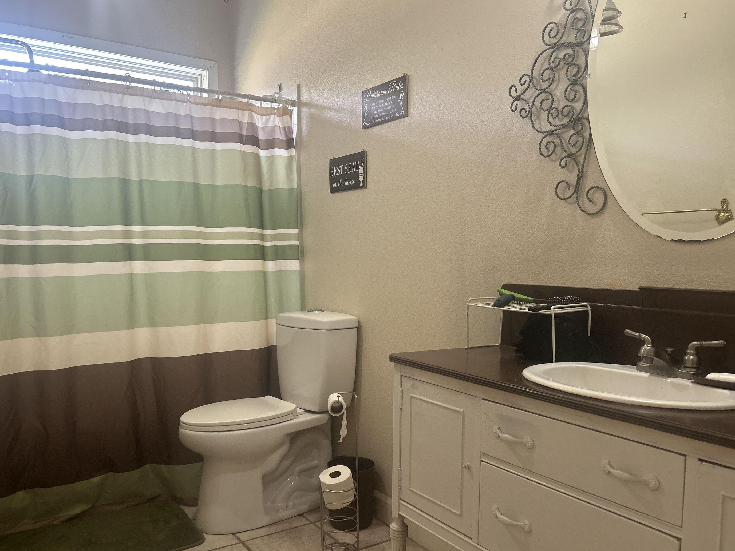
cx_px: 370
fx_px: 616
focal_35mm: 29
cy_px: 298
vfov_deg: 48.2
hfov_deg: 61.7
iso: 100
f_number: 1.5
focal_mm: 5.7
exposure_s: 1/60
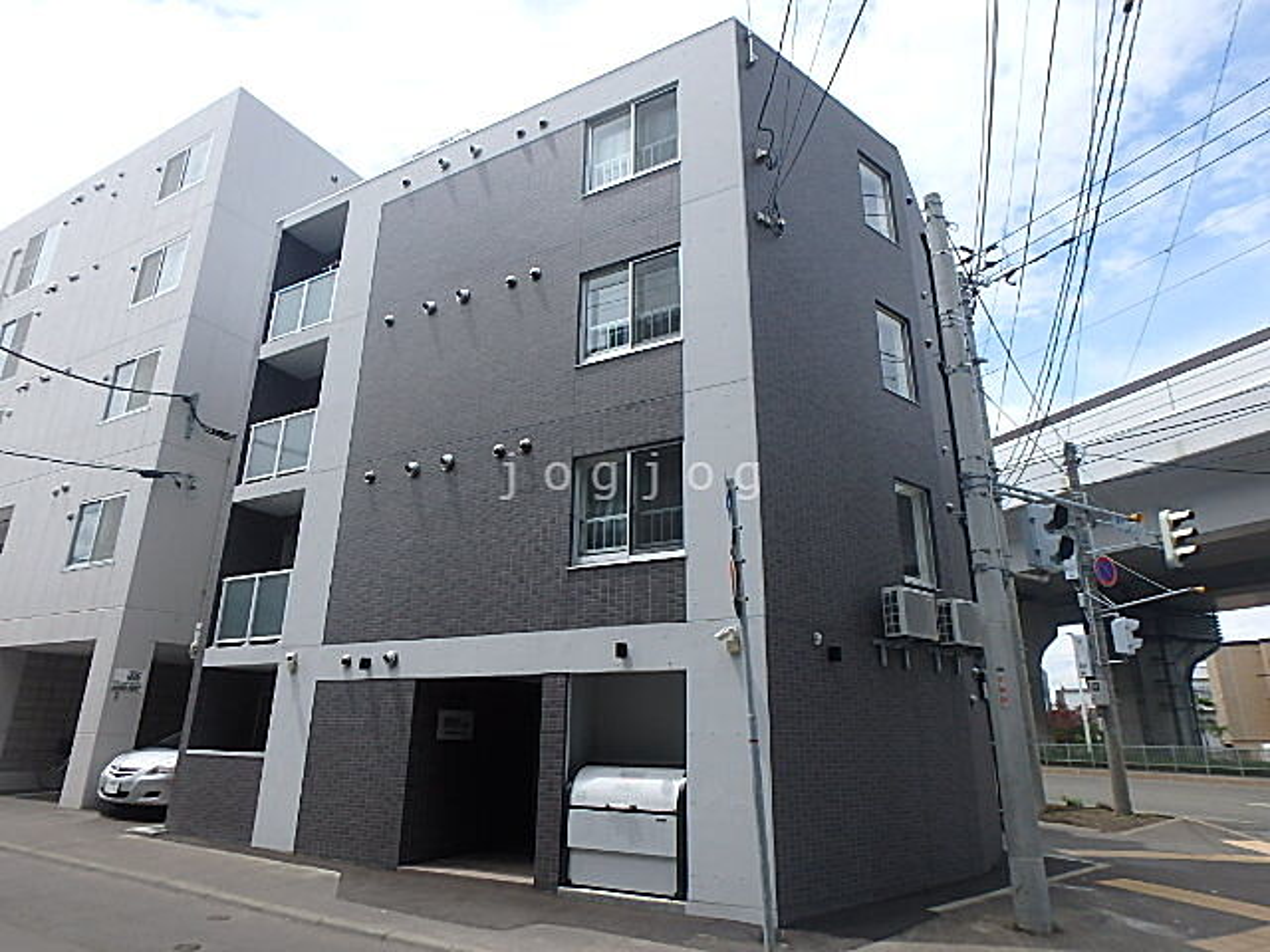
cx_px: 635
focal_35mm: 21
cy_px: 476
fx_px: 770
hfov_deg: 79.0
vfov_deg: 63.4
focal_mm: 3.7
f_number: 3.5
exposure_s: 1/800
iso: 125
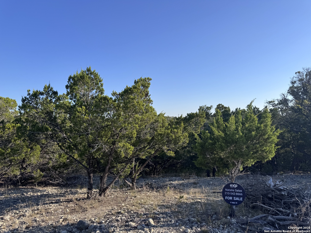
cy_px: 116
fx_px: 216
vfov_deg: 56.8
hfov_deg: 71.6
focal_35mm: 24
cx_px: 156
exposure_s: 1/3413
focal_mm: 6.76
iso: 80
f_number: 1.78
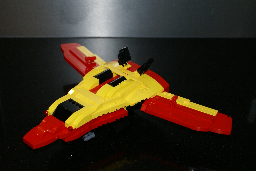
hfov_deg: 37.9
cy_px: 86
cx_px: 128
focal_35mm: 52
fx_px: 373
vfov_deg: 25.8
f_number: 5.6
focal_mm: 35
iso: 400
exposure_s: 1/60
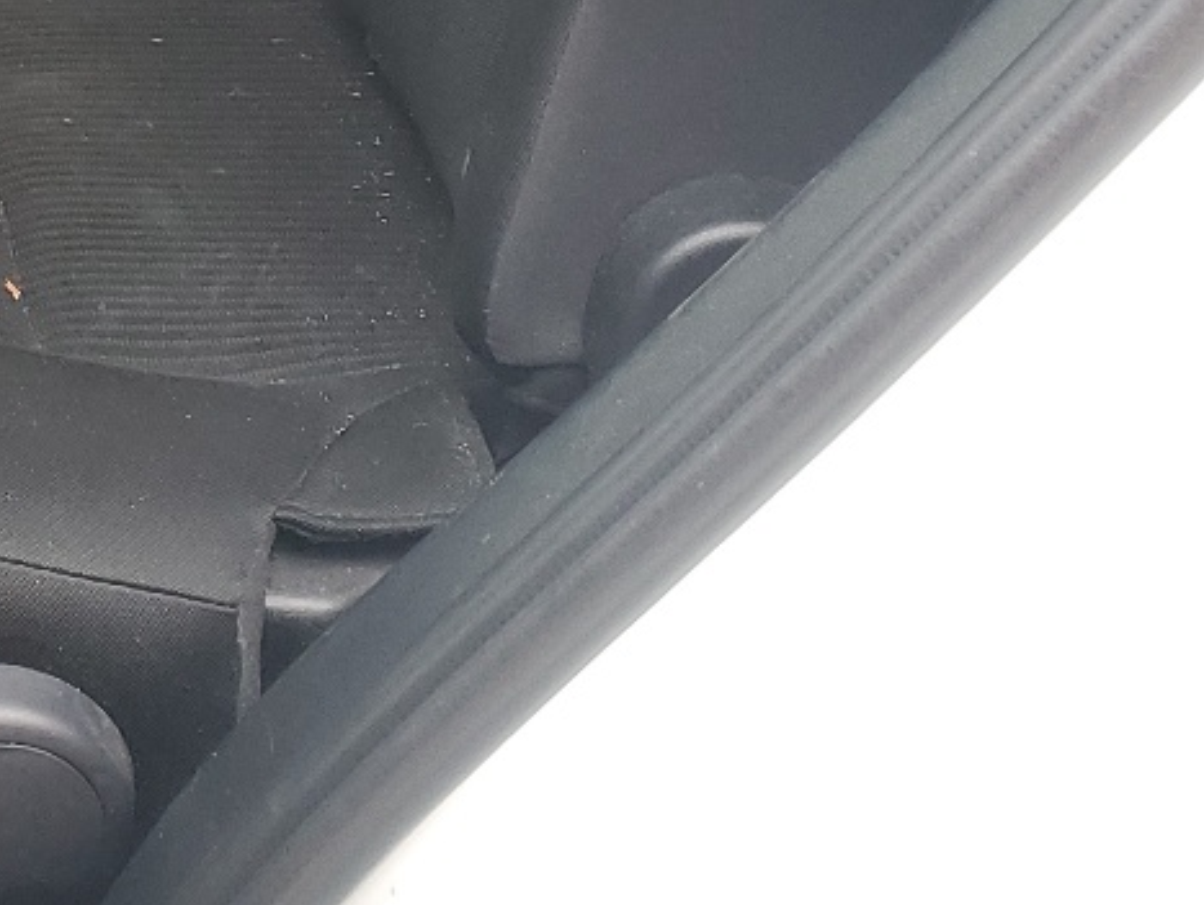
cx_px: -482
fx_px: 3098
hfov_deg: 19.7
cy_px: -518
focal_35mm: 89
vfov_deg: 15.2
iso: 54
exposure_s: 1/60.2
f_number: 1.5
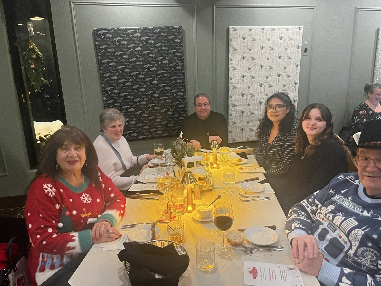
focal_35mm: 26
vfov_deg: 53.1
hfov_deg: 67.3
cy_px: 143
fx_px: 286
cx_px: 190
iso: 1000
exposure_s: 1/30
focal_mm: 5.1
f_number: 1.6
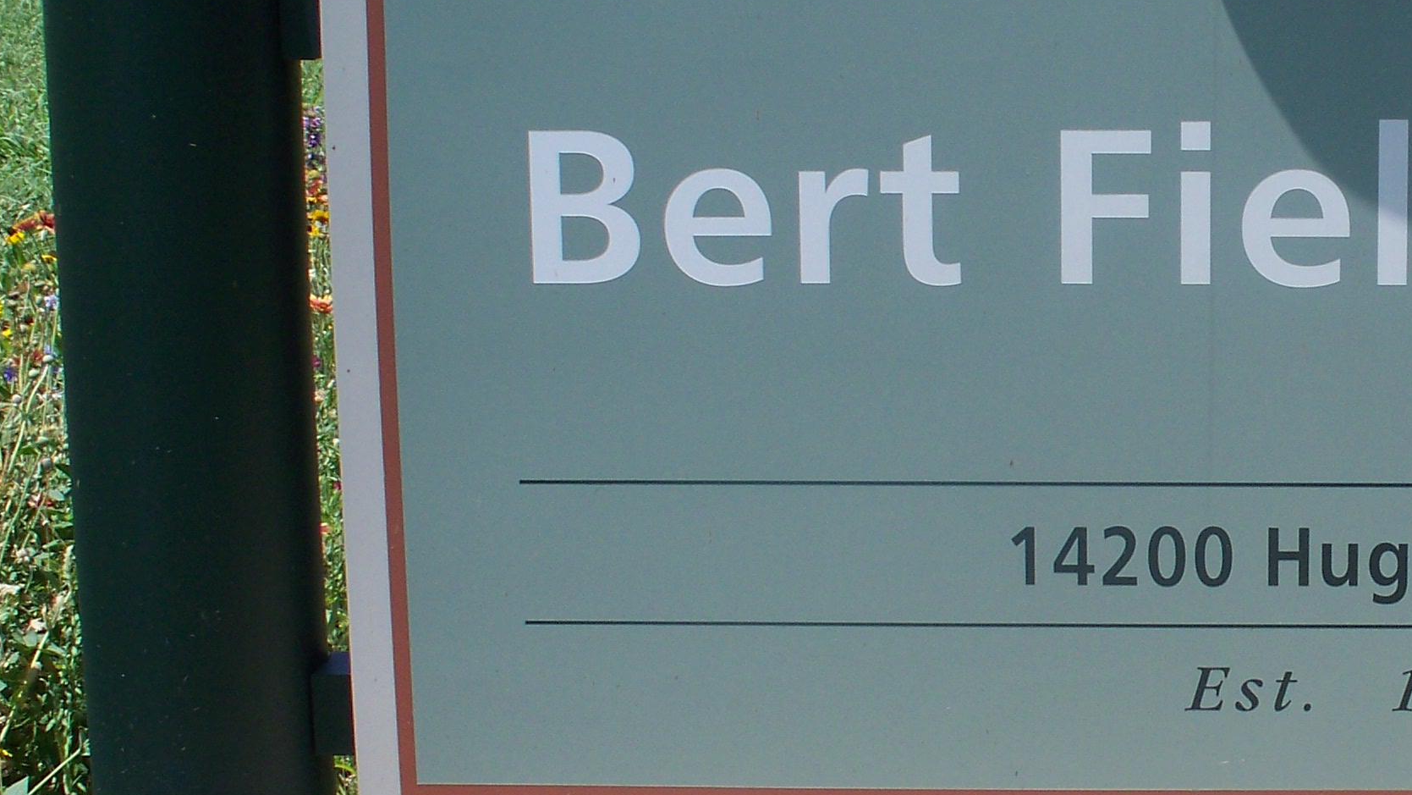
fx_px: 3520
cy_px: 337
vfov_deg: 12.9
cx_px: 1334
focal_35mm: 94
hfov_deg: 22.0
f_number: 5
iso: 64
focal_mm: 7.54
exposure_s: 1/320
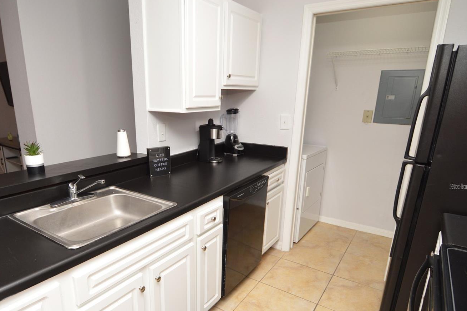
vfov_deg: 56.7
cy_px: 186
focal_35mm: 22
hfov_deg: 78.1
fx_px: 285
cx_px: 198
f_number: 4
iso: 400
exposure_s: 1/60
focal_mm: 12
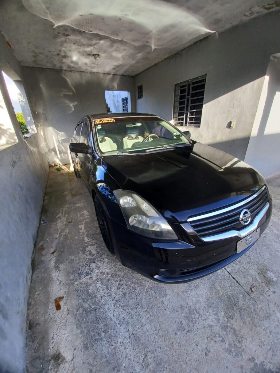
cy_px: 186
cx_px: 140
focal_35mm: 13
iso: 40
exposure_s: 1/170
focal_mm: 1.42
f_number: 2.2
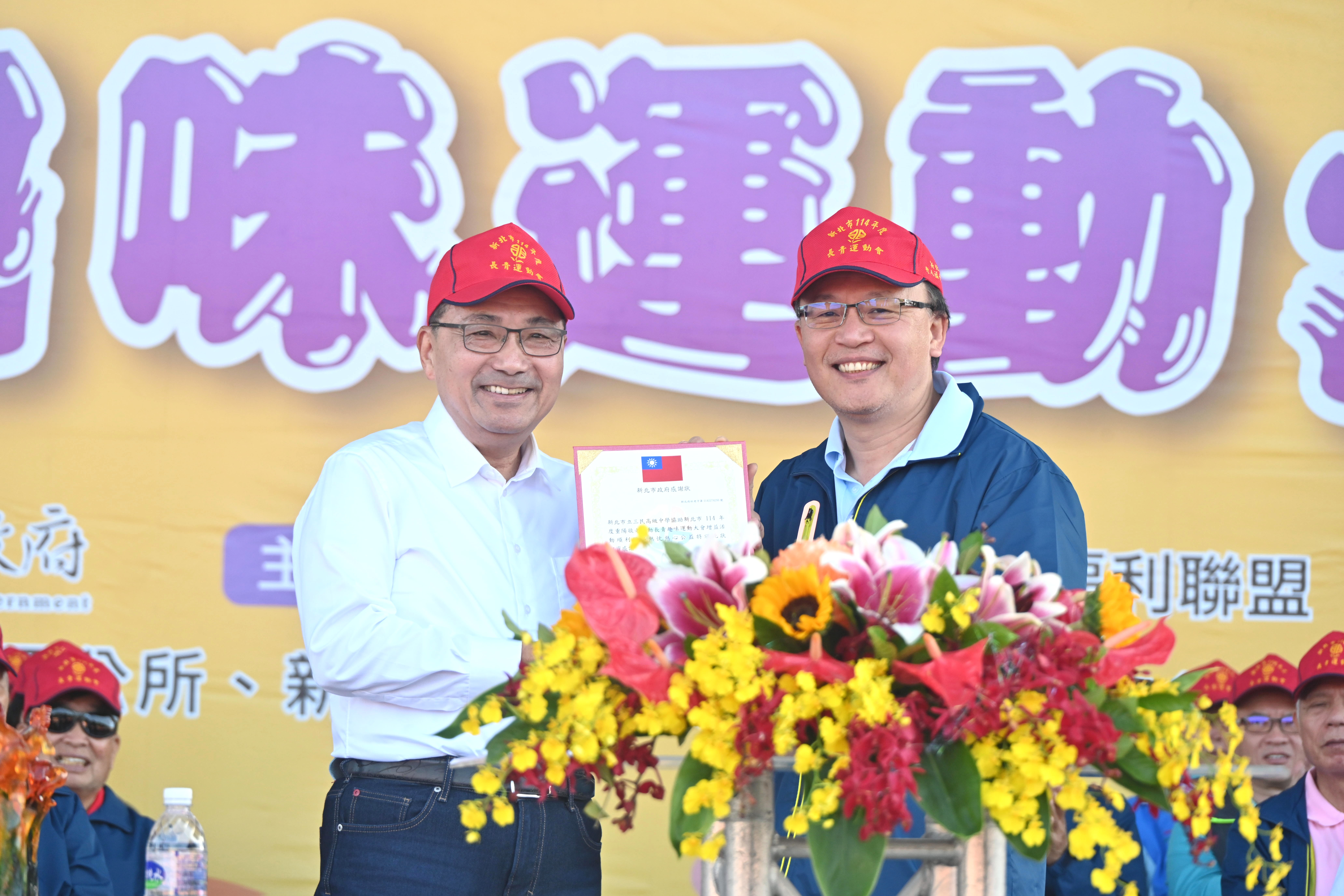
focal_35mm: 150
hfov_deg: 13.7
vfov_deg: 9.1
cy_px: 448
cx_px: 672
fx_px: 5600
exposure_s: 1/250
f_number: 7.1
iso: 640
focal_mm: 150
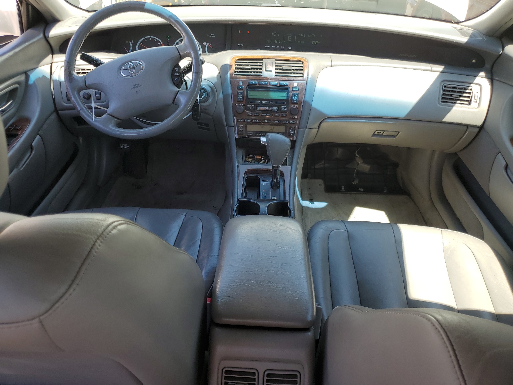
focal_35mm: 26
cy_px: 192
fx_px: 385
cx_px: 256
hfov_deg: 67.3
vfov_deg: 53.1
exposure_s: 1/357
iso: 50
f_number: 1.5
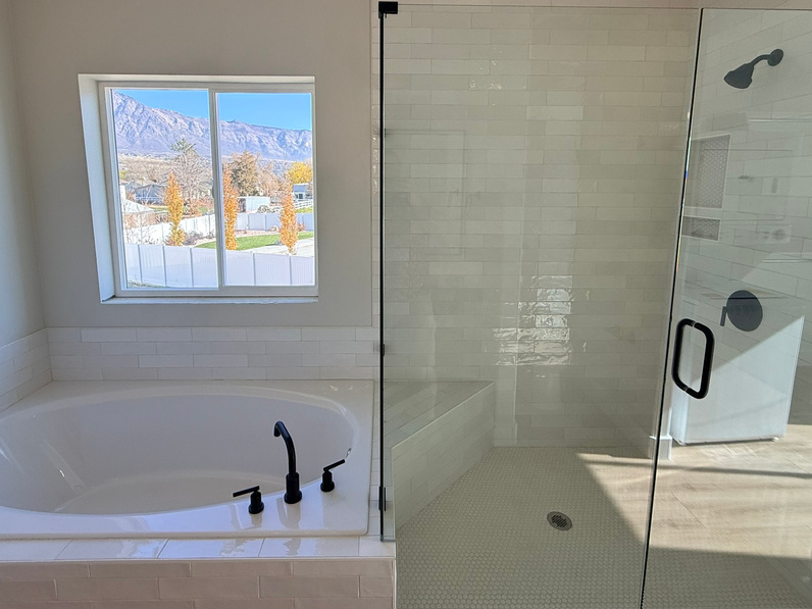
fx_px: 422
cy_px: 243
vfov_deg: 70.8
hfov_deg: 87.7
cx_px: 394
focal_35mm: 18
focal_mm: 2.22
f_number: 2.2
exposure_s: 1/368
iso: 64
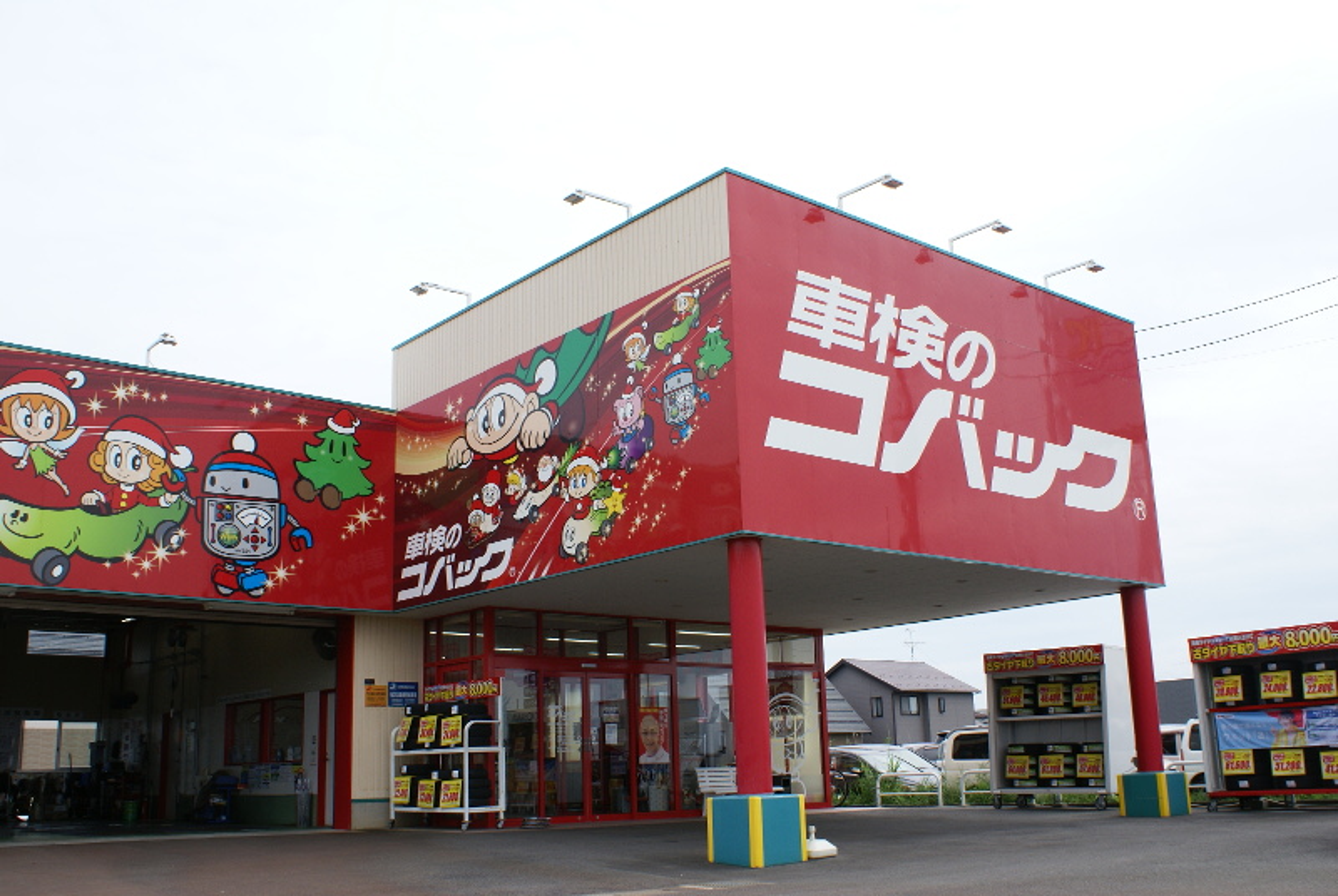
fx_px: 1228
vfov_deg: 40.1
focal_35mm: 33
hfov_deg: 57.2
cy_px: 448
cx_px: 669
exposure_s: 1/160
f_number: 10
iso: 100
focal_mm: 22
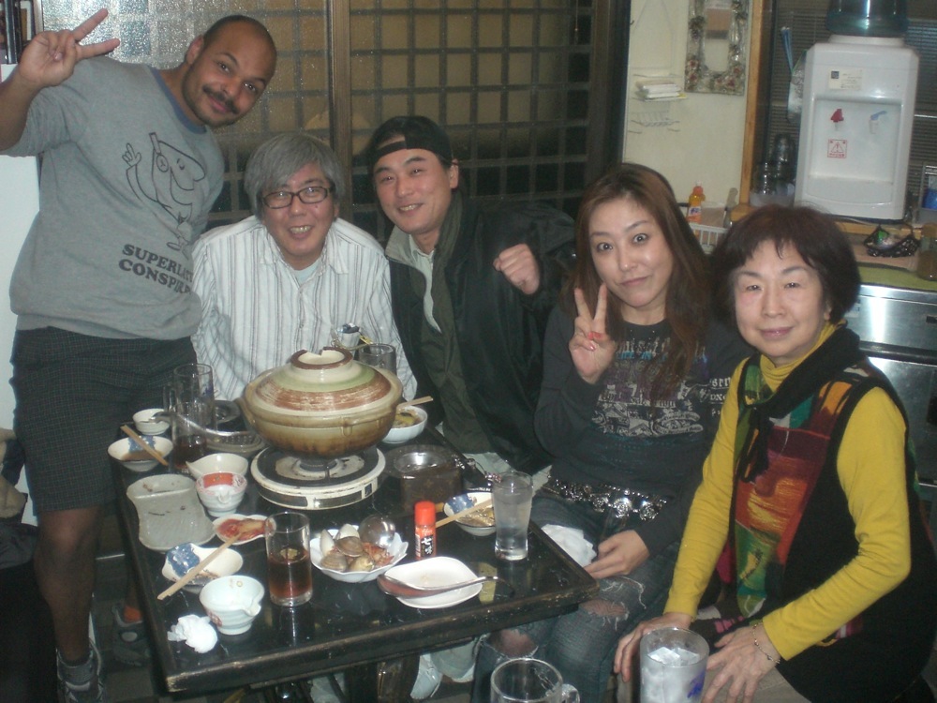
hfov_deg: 49.0
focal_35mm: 38
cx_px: 468
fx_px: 1029
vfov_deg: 37.7
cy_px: 352
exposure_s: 1/60
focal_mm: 6.3
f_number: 3.1
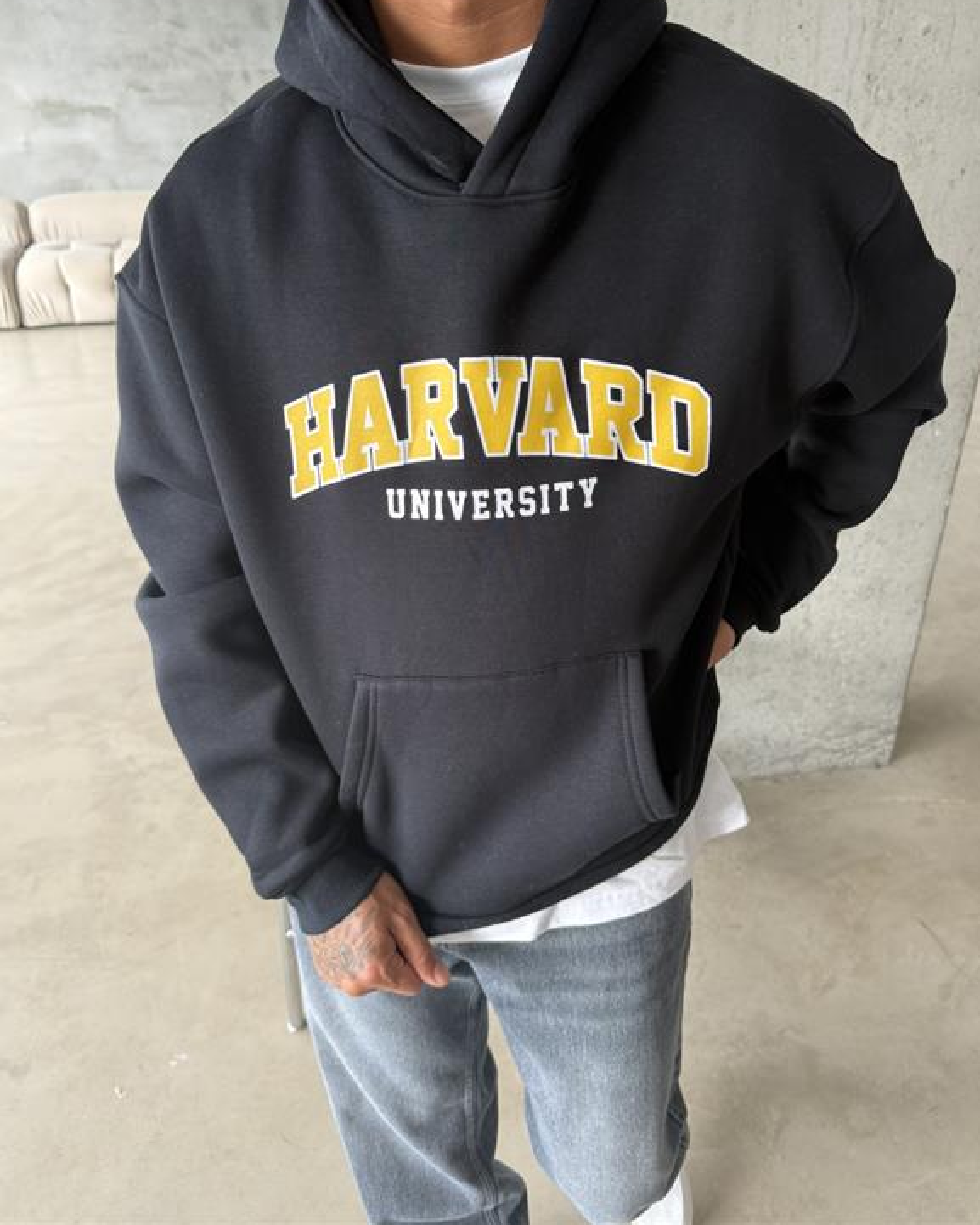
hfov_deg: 54.9
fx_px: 942
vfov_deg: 65.8
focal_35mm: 26
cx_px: 496
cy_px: 547
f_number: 1.78
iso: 125
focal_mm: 6.76
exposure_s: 1/121
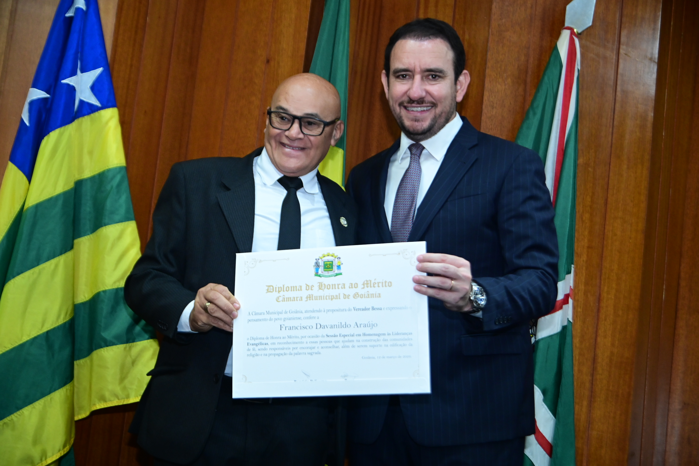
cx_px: 350
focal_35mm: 65
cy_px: 233
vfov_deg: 20.9
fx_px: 1262
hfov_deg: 31.0
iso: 3200
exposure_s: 1/125
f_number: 6.3
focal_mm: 65
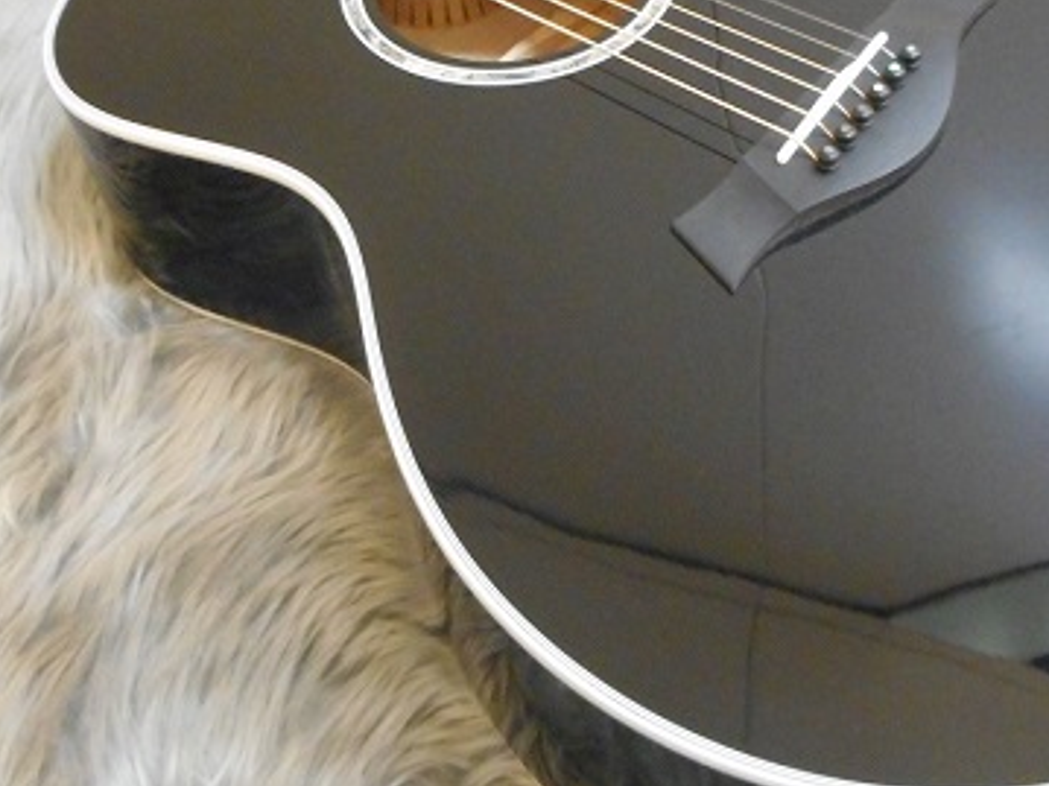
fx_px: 1394
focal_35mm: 46
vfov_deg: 31.1
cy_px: 235
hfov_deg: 41.2
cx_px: 587
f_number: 3.7
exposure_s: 1/3
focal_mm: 4.5
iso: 800
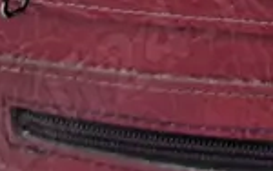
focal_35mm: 162
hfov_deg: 12.7
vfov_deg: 7.2
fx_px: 1206
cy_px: -344
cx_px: 309
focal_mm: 6.4
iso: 50
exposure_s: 1/180
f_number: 1.8
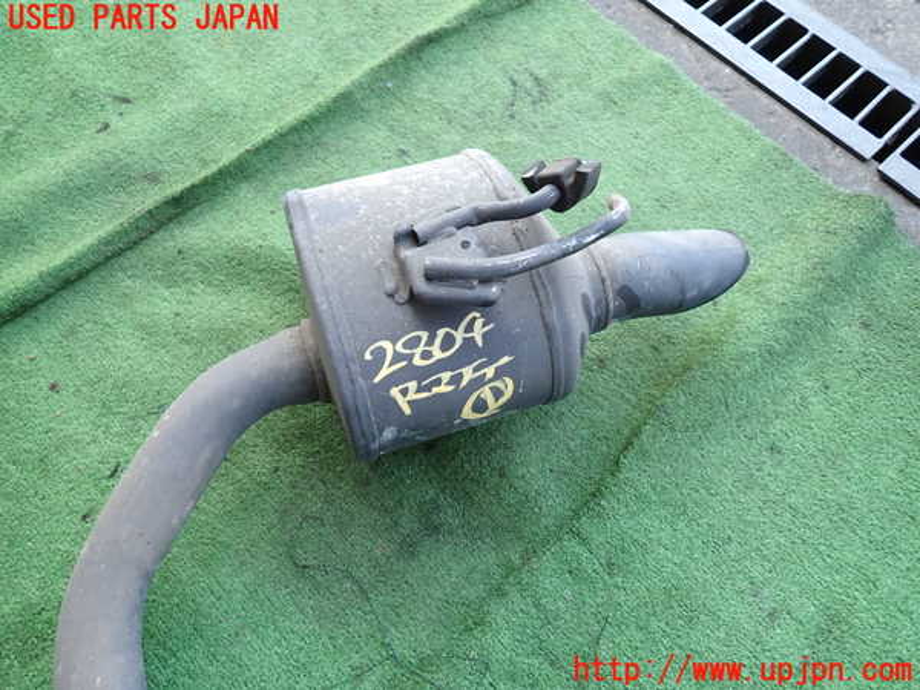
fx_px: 664
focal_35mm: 25
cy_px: 345
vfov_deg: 54.9
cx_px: 460
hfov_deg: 69.4
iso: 100
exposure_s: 1/200
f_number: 2
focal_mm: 4.5
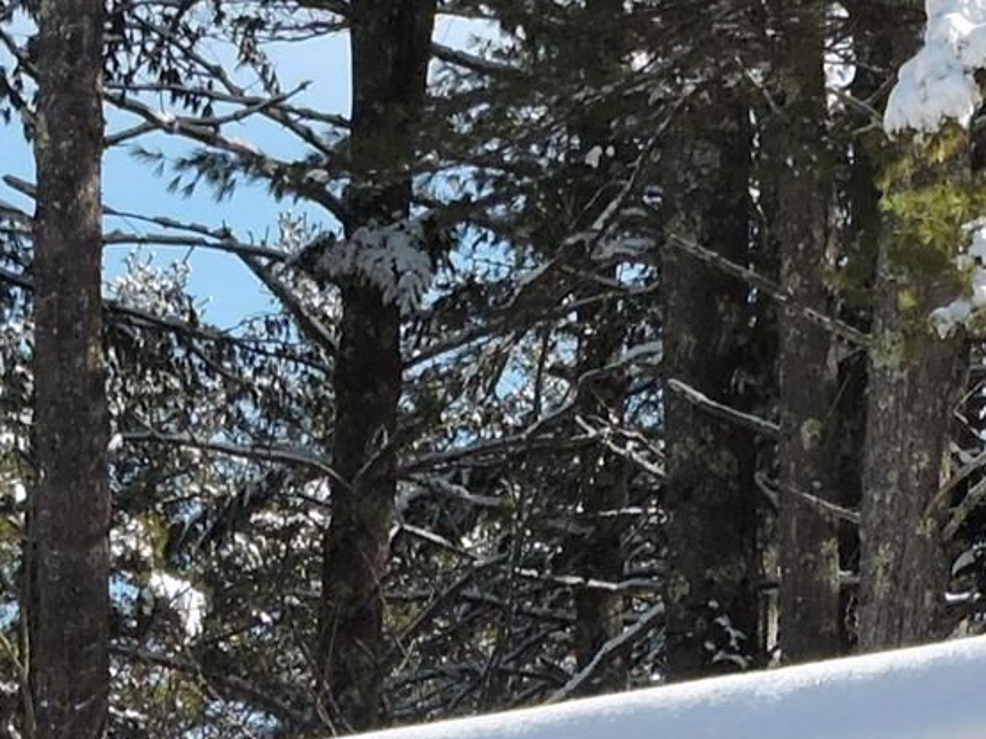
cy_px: 2005
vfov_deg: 3.3
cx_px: 904
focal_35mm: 444
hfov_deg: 4.5
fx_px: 12641
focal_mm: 14.3
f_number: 4.5
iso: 100
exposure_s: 1/640
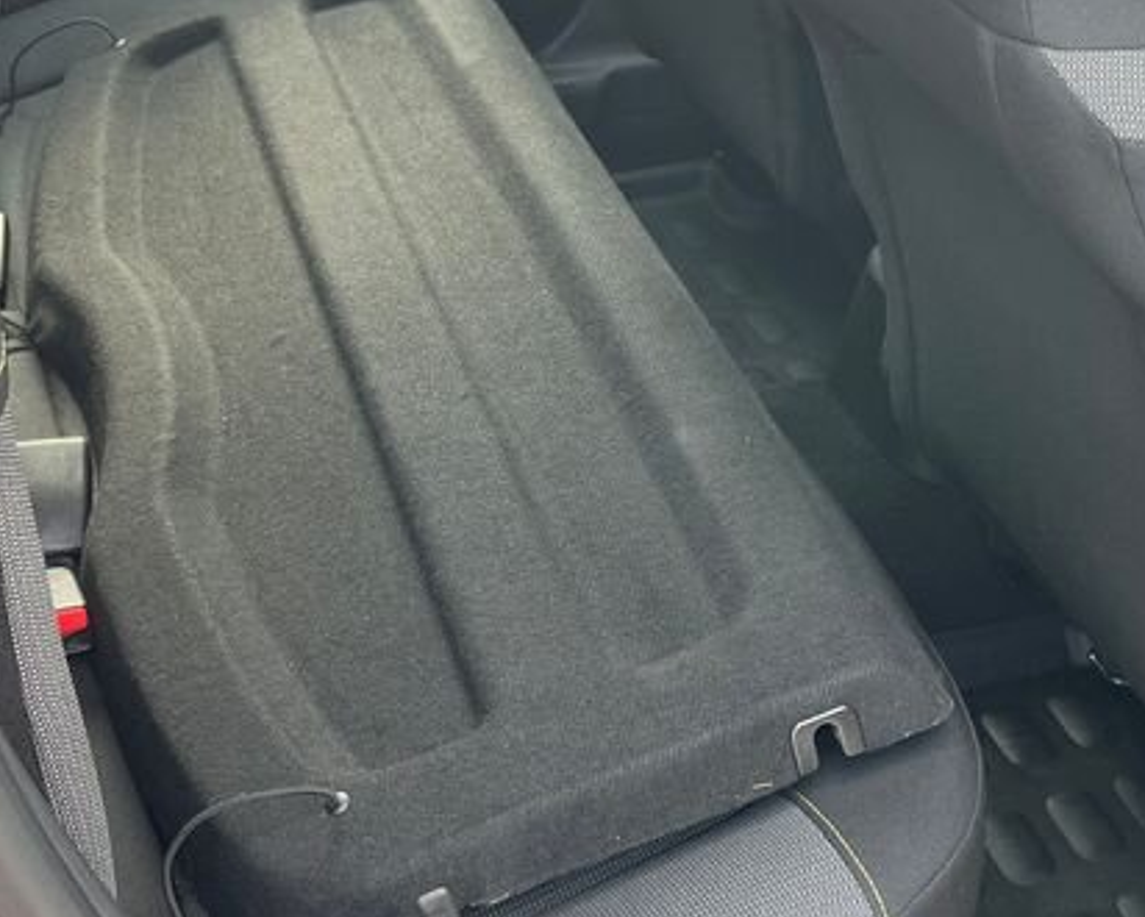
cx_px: 709
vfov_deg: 23.7
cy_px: 125
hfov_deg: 29.9
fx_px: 2136
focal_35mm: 63
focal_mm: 5.1
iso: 64
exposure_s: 1/122
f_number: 1.6
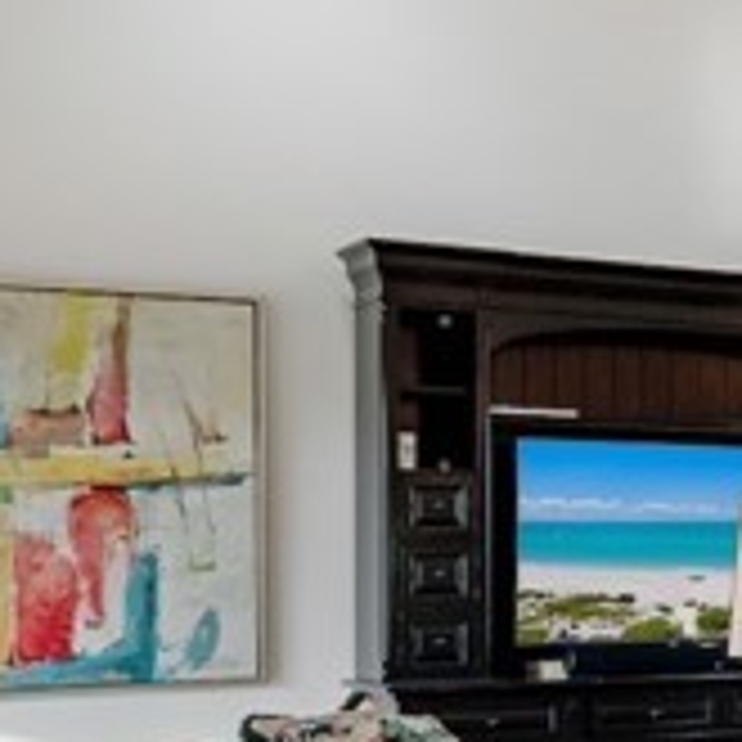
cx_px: 1471
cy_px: 540
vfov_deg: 22.3
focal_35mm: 77
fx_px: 1867
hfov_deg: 16.9
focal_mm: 7
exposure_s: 1/6
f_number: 7.1
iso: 200
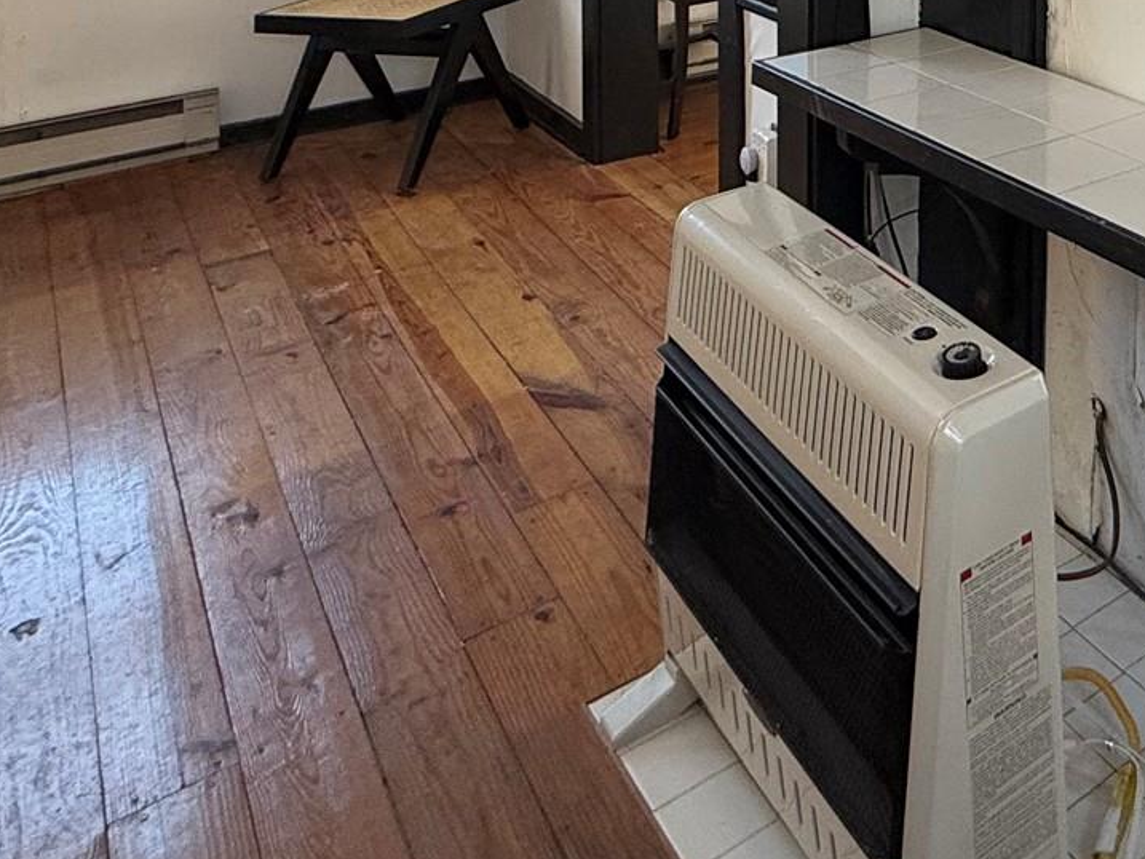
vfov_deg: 28.4
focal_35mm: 40
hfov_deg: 40.4
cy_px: -302
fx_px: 1323
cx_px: 1167
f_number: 2.2
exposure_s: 1/121
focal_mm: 2.22
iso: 125
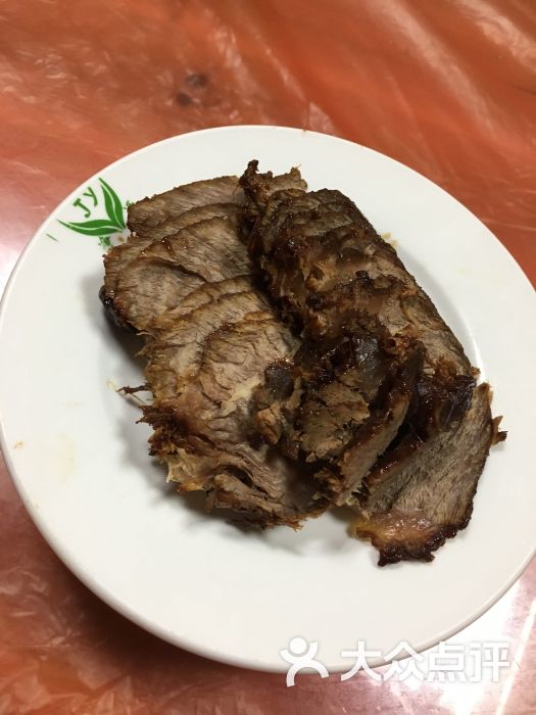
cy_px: 358
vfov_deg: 61.7
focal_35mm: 29
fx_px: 599
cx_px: 268
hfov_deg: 48.2
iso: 160
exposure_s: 1/33
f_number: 2.2
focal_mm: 4.15
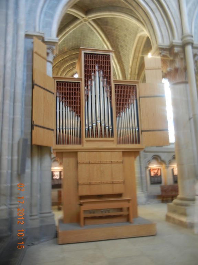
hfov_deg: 46.8
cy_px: 132
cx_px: 99
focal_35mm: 30
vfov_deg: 60.0
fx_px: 229
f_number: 3.5
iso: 200
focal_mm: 5.4
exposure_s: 1/1.6
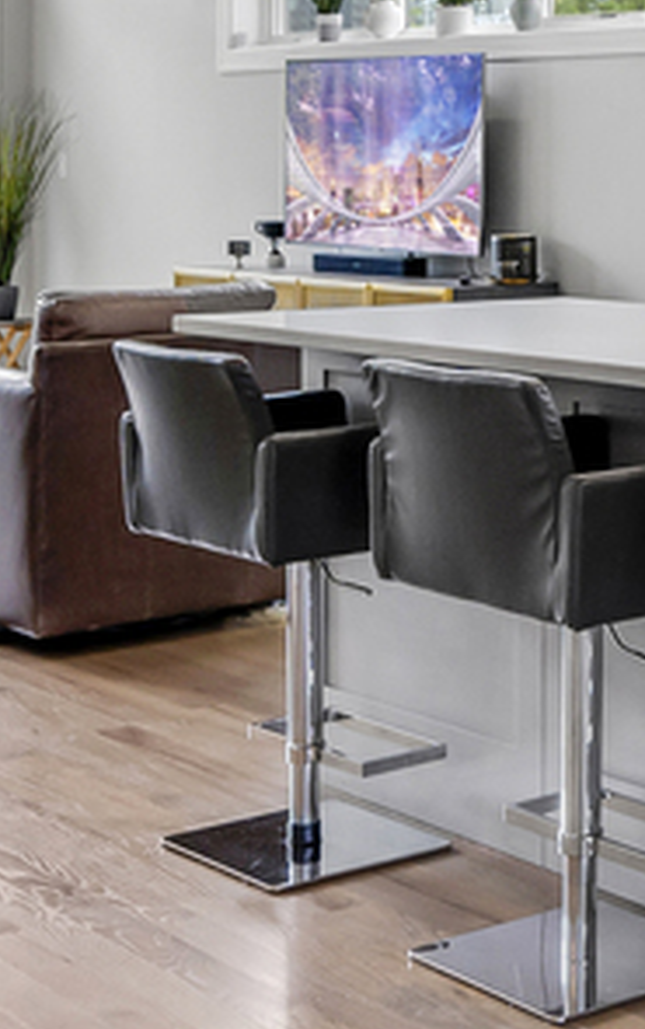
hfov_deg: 15.3
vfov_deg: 24.1
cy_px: 143
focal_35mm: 84
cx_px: 636
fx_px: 2357
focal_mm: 15
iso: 400
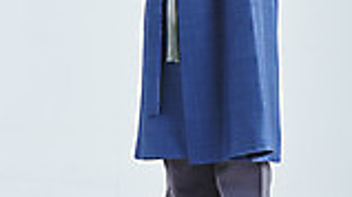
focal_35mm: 211
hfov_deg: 10.2
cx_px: 194
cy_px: -75
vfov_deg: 5.7
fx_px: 1967
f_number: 11
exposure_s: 1/125
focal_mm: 80
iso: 100
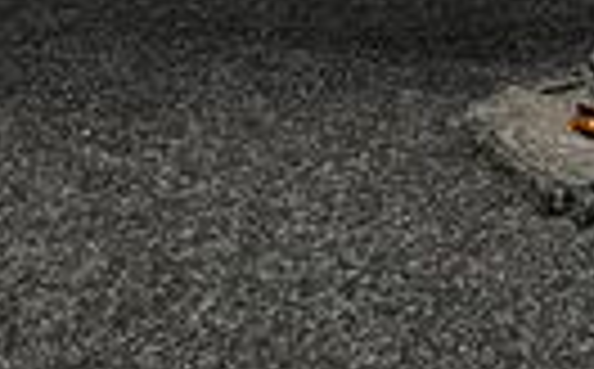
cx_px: 639
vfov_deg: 8.6
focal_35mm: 134
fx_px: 2166
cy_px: -616
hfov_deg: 15.2
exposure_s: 1/50
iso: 80
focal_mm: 5.1
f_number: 1.6
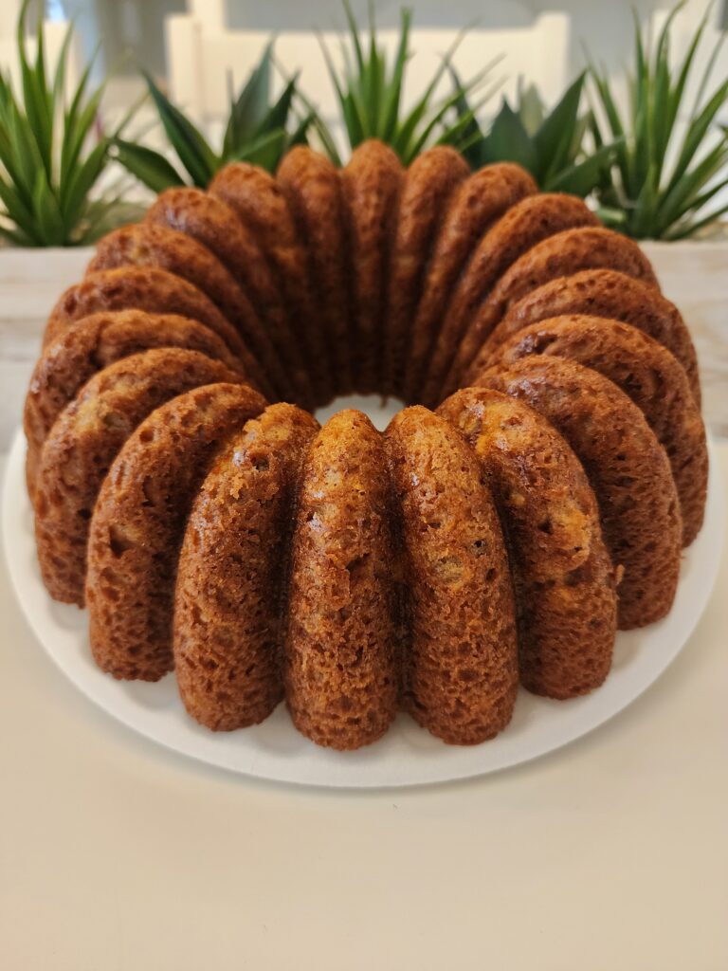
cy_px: 486
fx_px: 645
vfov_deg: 73.9
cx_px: 364
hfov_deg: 58.9
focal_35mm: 23
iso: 640
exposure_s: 1/60
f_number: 1.8
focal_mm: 6.4
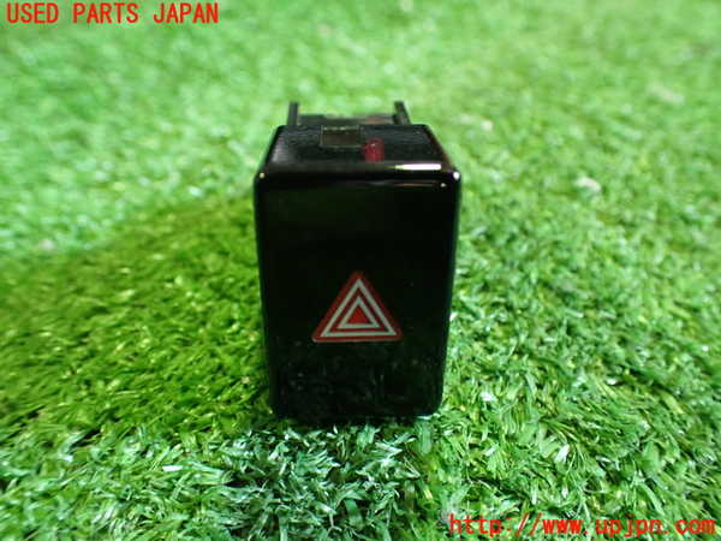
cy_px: 270
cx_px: 360
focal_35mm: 30
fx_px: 625
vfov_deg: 46.8
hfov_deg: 60.0
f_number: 2.3
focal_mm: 5.4
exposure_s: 1/30
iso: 800
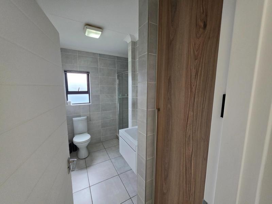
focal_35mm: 13
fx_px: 102
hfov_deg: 106.2
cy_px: 102
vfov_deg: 89.9
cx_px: 136
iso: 320
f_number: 1.9
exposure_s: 1/359
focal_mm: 2.2
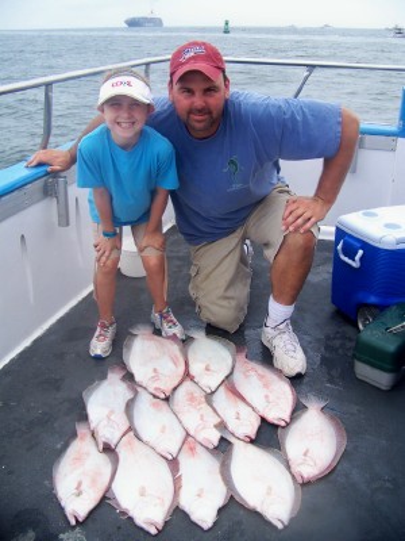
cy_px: 270
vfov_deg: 51.4
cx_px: 202
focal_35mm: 36
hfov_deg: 39.7
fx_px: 562
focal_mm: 5.85
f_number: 2.8
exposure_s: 1/320
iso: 64
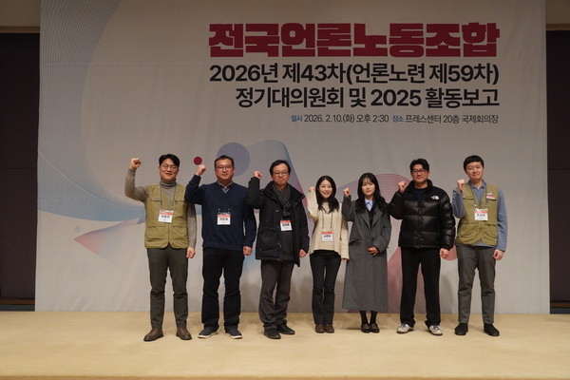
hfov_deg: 57.2
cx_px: 285
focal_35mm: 33
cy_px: 190
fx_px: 522
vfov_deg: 40.0
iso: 800
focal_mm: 22
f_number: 4.5
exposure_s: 1/60
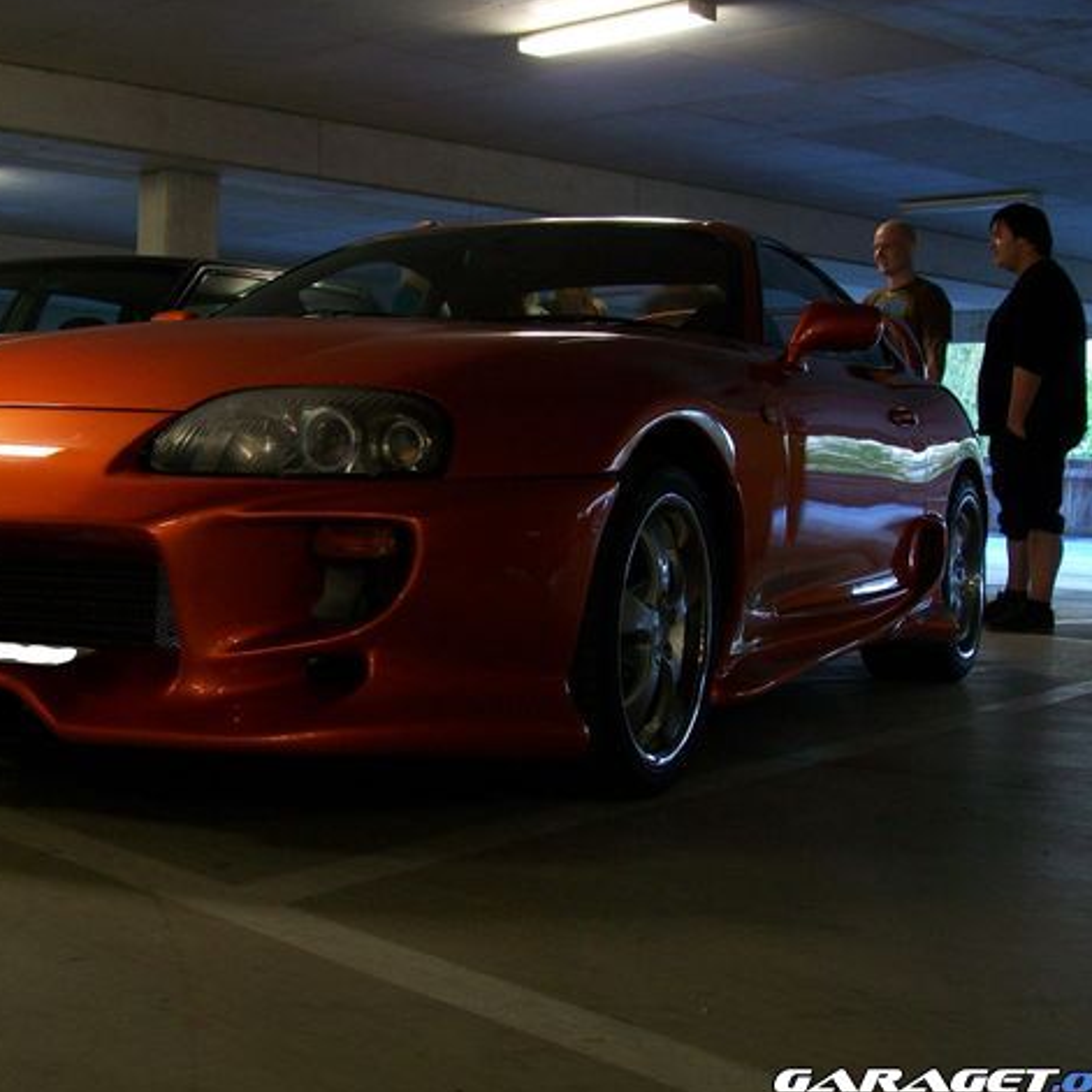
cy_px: 547
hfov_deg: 31.5
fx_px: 1927
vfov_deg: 31.6
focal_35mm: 54
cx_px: 429
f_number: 3
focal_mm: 7.6
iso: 80
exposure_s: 1/8
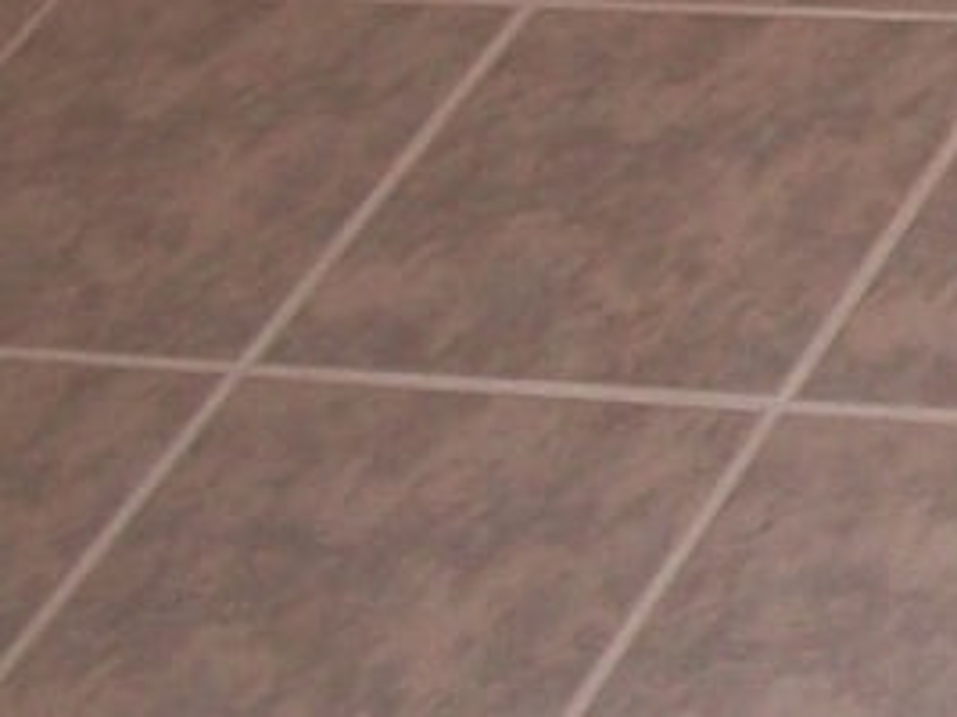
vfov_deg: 9.2
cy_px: 100
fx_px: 4421
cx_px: 2360
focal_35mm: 160
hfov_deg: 10.5
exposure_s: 1/30
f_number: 2.9
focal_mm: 5.7
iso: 160
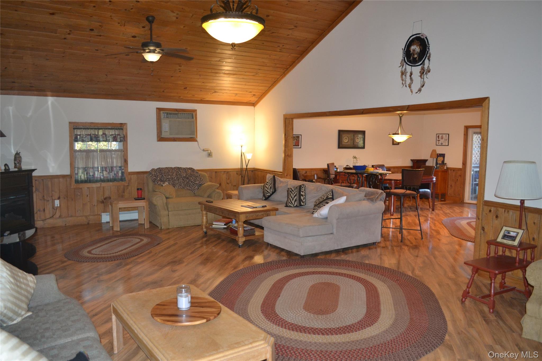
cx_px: 271
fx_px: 406
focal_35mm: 27
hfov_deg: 67.4
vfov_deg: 47.9
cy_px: 180
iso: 800
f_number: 3.5
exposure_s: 1/60
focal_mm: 18
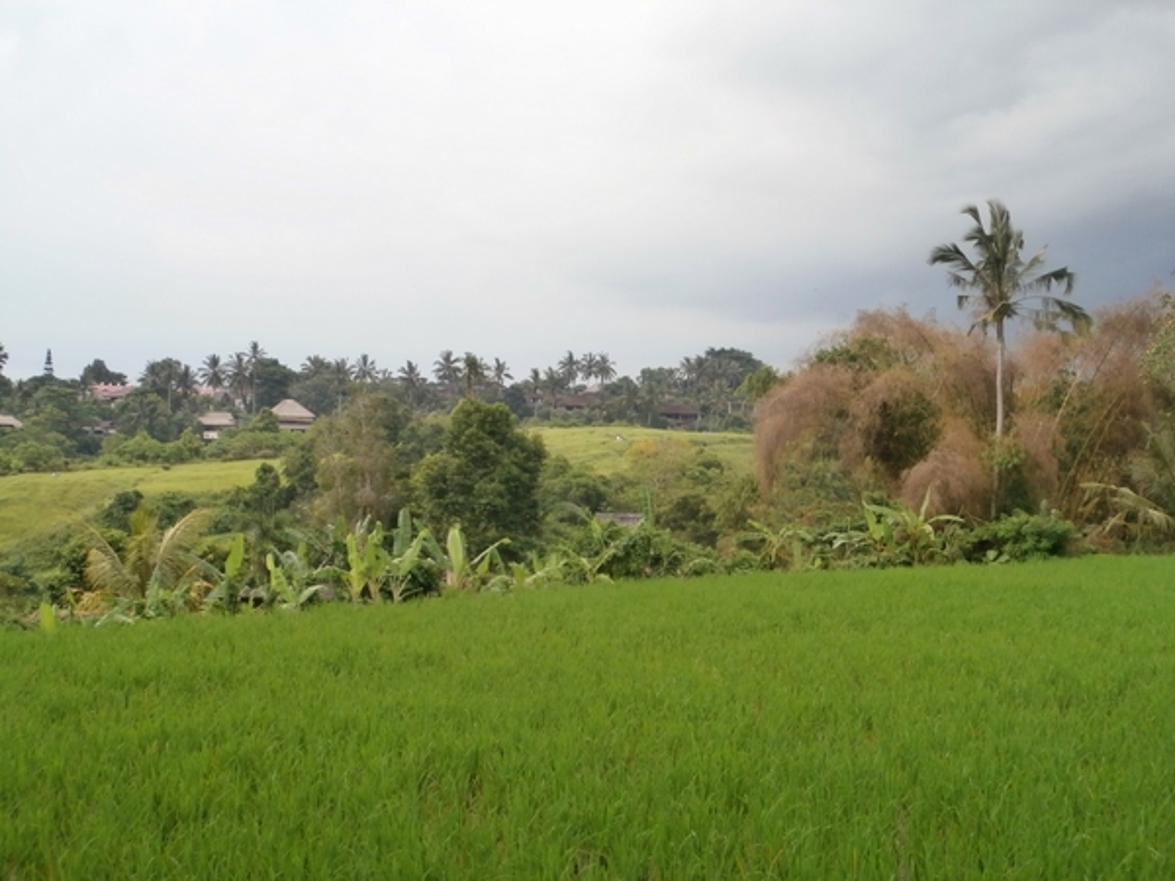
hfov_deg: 33.8
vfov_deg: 25.7
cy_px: 440
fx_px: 1935
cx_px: 588
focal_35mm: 57
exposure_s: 1/200
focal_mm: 10.11
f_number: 4.5
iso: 100
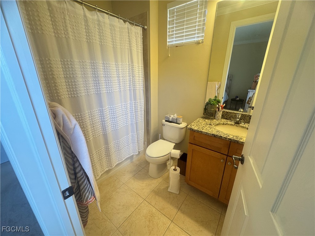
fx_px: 127
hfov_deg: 102.1
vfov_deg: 85.7
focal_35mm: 14
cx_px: 158
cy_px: 118
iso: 200
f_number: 2.2
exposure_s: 1/60
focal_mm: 2.22
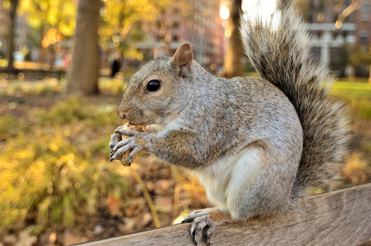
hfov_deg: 62.0
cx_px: 186
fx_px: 309
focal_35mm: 30
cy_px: 123
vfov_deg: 43.5
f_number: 3.5
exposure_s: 1/80
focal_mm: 20
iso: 100
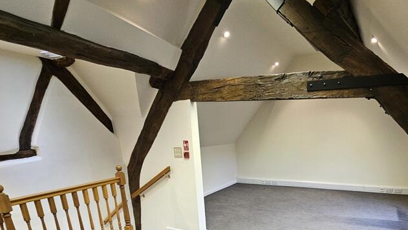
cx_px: 259
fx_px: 249
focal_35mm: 23
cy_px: 214
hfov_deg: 77.1
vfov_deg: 44.3
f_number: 2.2
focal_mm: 2.2
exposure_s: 1/33.3
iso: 320
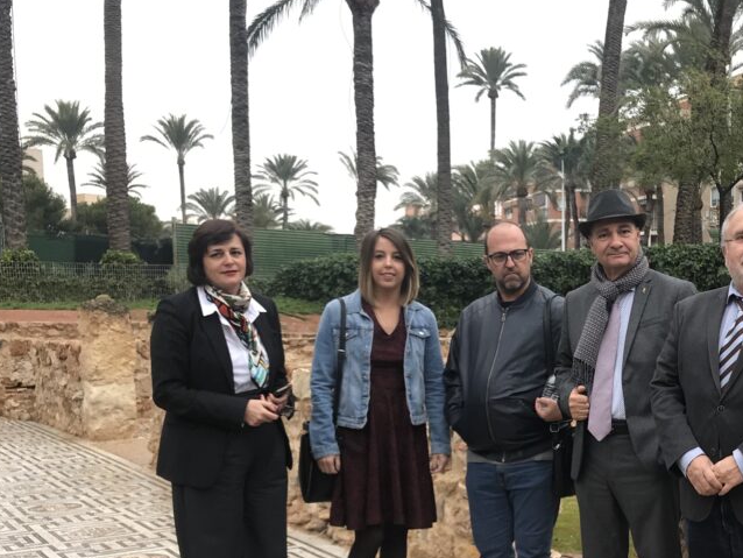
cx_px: 610
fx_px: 1074
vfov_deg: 28.5
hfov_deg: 36.7
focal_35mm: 50
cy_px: 448
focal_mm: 3.99
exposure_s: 1/175
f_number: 1.8
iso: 20
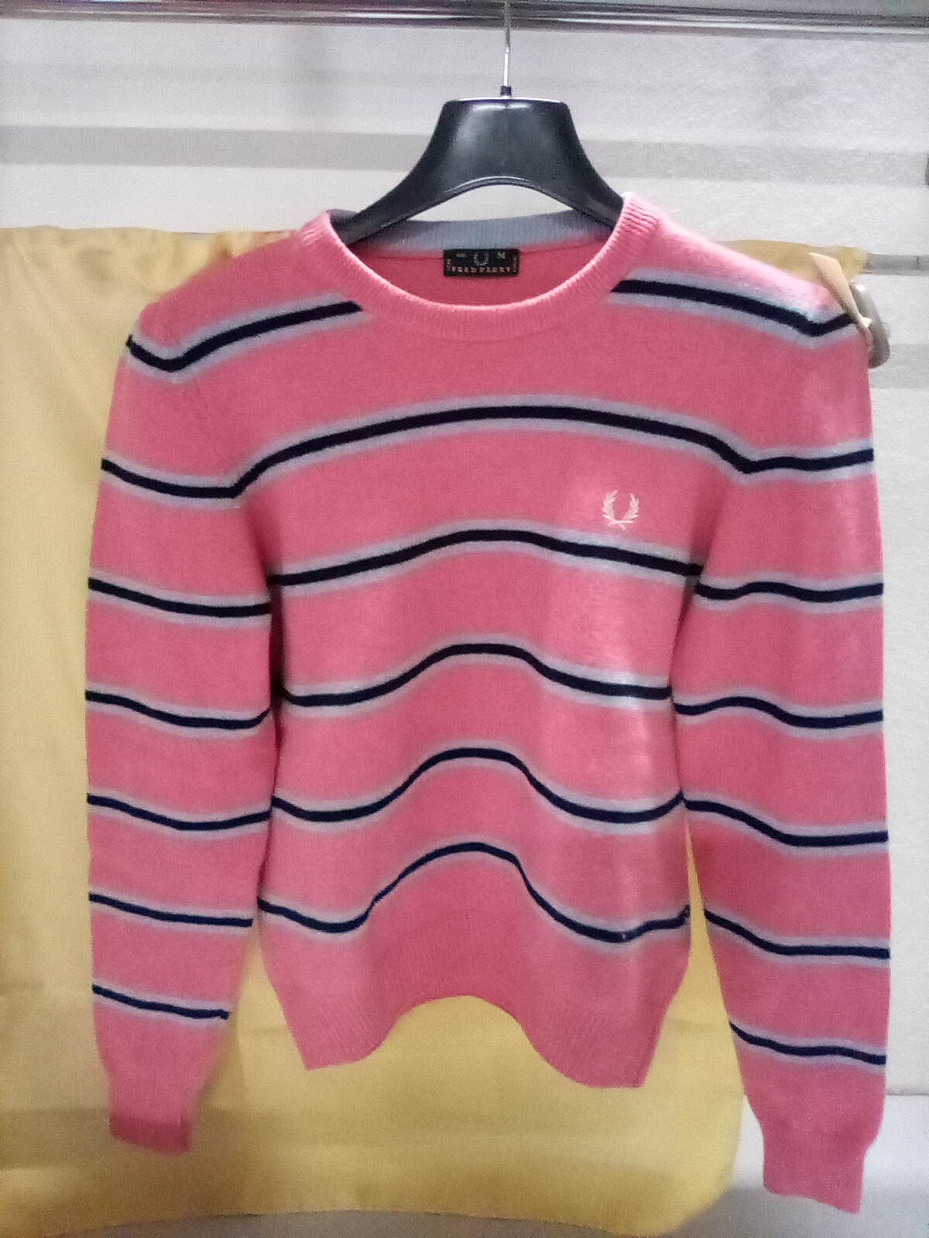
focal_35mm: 28
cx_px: 464
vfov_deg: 63.4
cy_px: 619
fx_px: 1002
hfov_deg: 49.7
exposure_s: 1/20
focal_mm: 2.27
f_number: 2.2
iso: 482
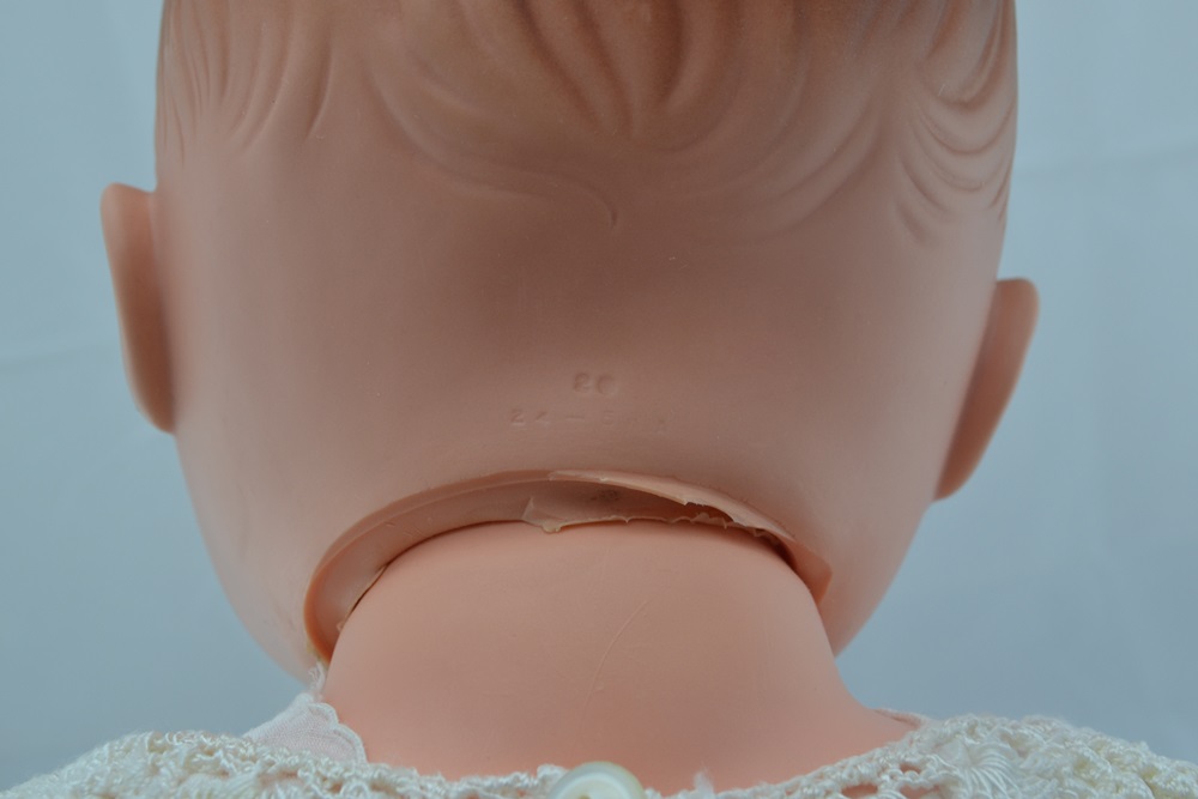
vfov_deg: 29.9
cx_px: 599
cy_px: 400
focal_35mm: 45
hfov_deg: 43.6
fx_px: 1498
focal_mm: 30
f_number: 8
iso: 400
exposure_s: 1/60
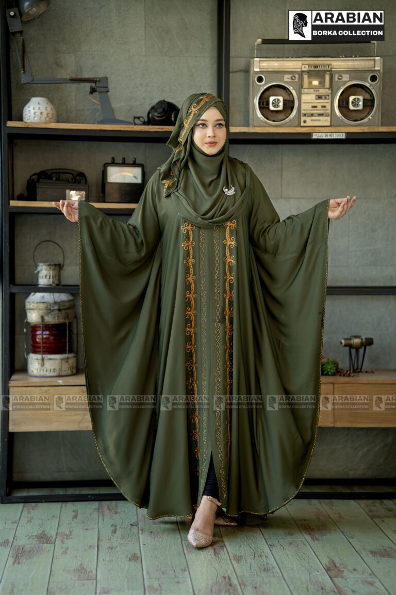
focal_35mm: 85
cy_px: 298
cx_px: 198
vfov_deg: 23.9
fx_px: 1402
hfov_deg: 16.1
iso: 200
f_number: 1.6
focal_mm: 85
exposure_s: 1/200
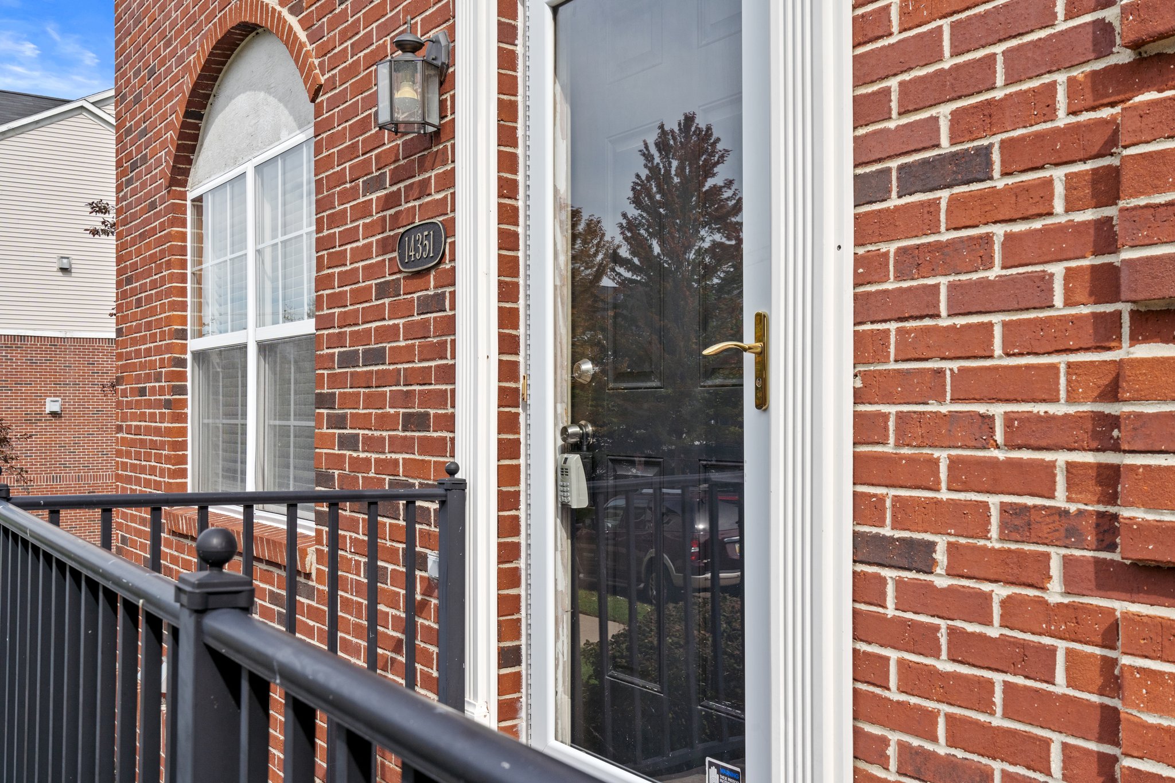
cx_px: 588
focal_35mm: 35
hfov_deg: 54.4
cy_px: 392
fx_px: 1142
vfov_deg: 37.8
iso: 320
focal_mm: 35
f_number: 11
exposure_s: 1/320
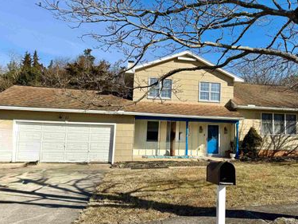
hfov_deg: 55.9
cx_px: 194
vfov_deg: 44.1
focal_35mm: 32
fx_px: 275
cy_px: 108
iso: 80
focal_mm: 6.76
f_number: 1.78
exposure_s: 1/4975
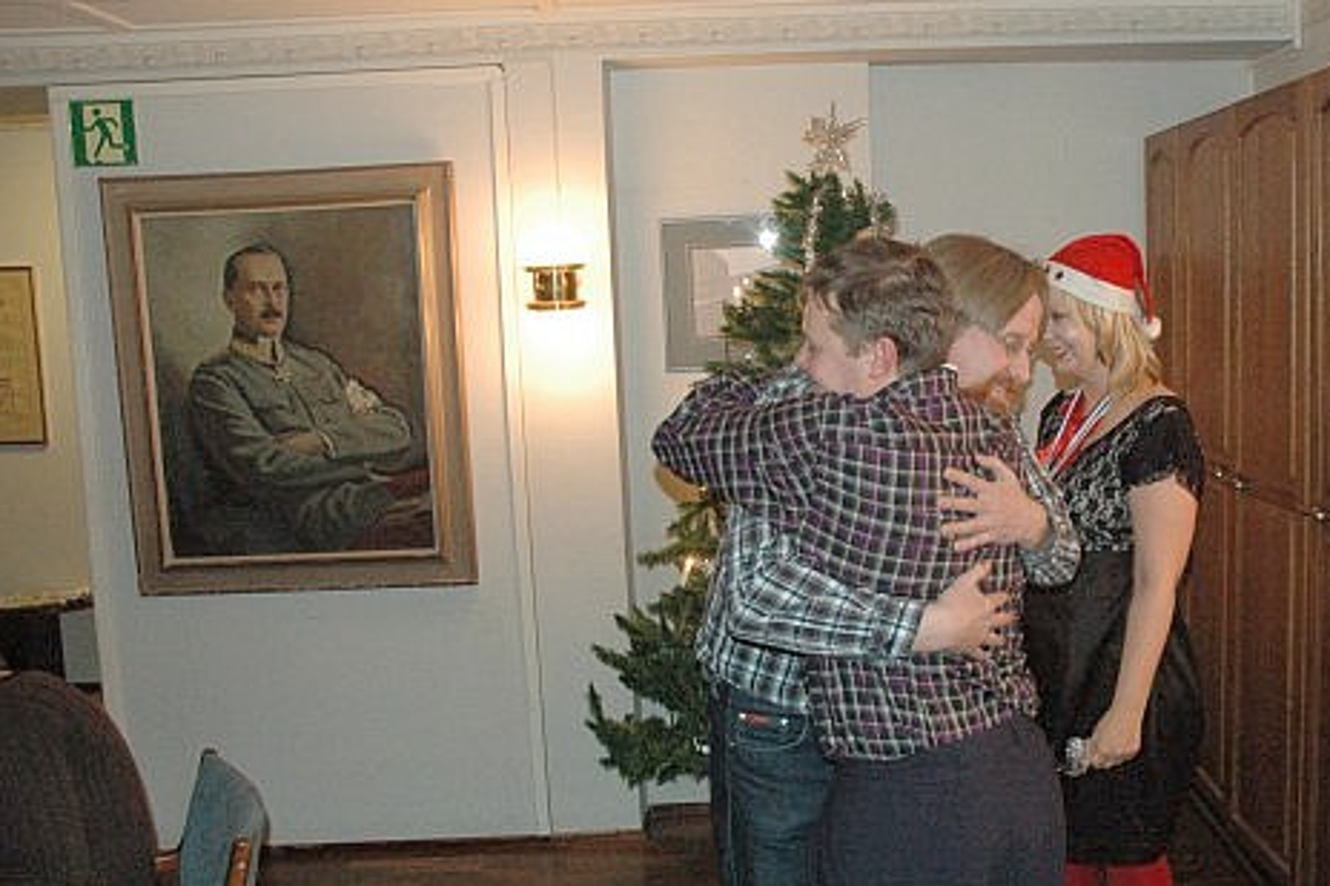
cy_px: 436
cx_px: 837
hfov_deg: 53.8
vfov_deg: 37.8
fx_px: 1293
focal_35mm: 35
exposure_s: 1/60
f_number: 5
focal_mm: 18
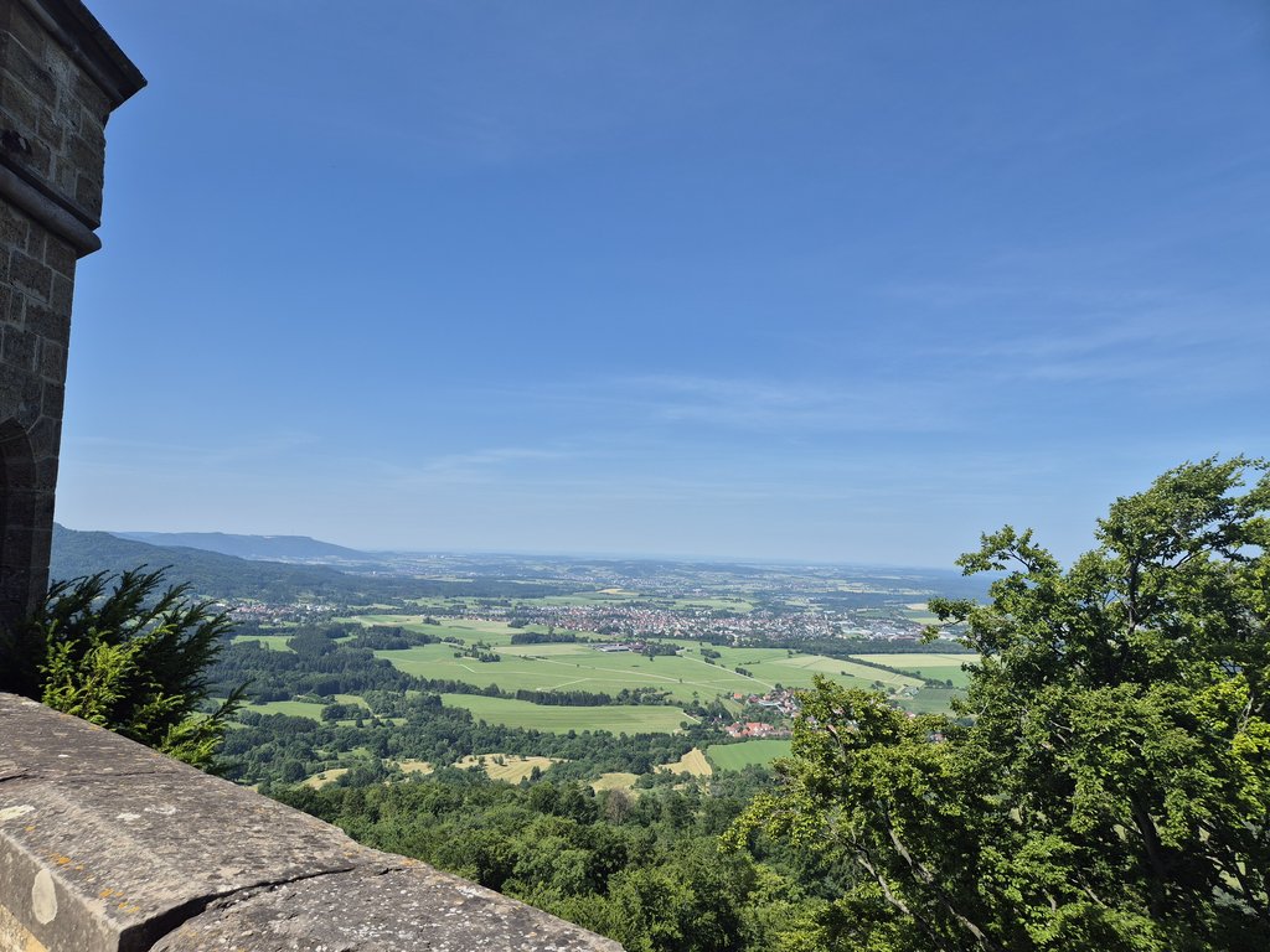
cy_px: 476
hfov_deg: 73.9
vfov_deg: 58.9
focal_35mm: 23
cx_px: 635
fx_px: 844
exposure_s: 1/2004
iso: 25
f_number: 1.8
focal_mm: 5.4
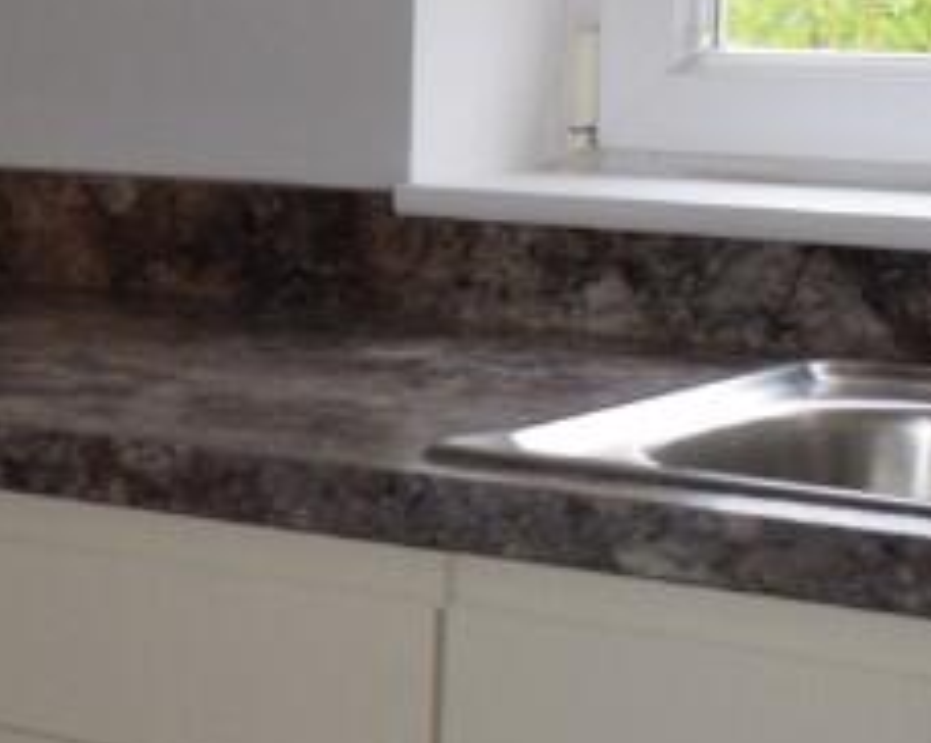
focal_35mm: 114
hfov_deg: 15.5
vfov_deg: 13.5
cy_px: 404
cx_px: -478
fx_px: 3138
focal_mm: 18
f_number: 5
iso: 800
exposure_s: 1/100
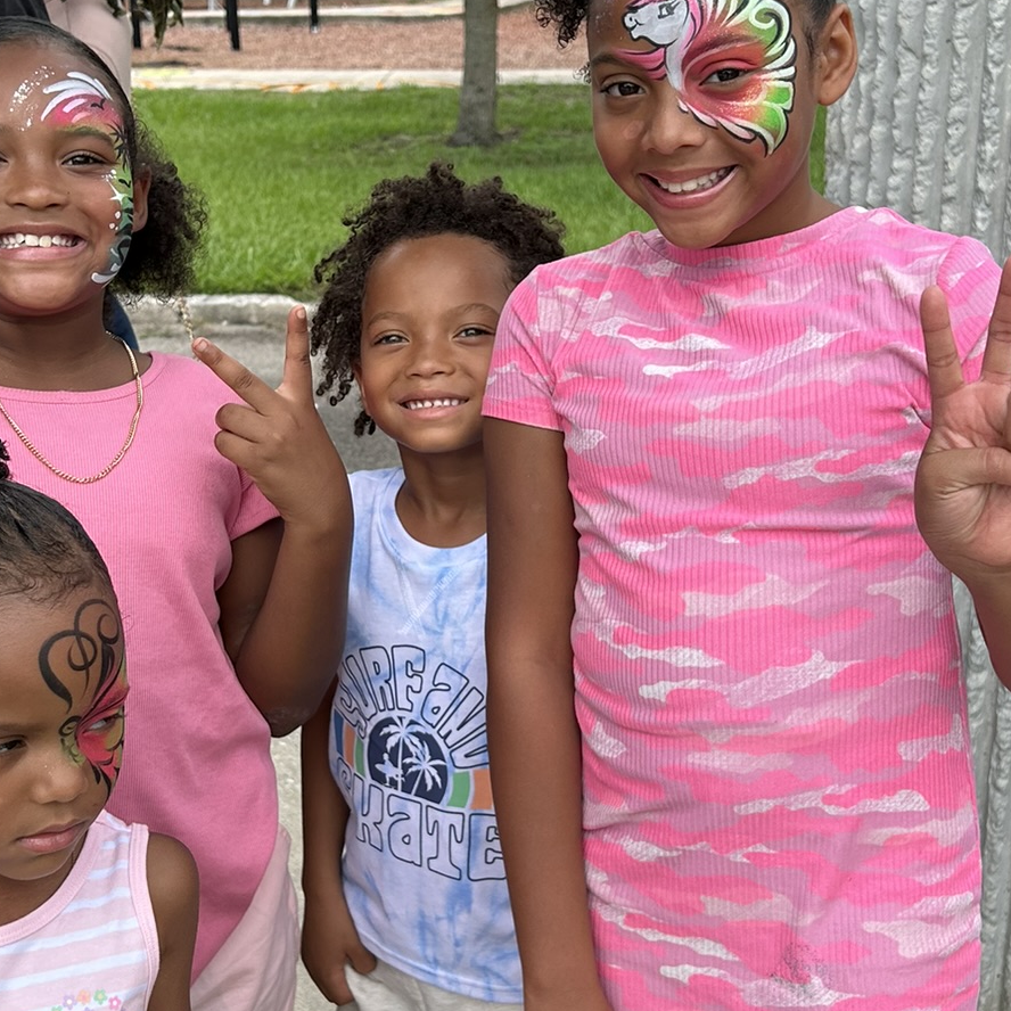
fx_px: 1751
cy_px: 513
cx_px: 438
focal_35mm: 53
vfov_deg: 32.2
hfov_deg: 32.2
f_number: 1.5
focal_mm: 5.7
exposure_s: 1/859
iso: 50
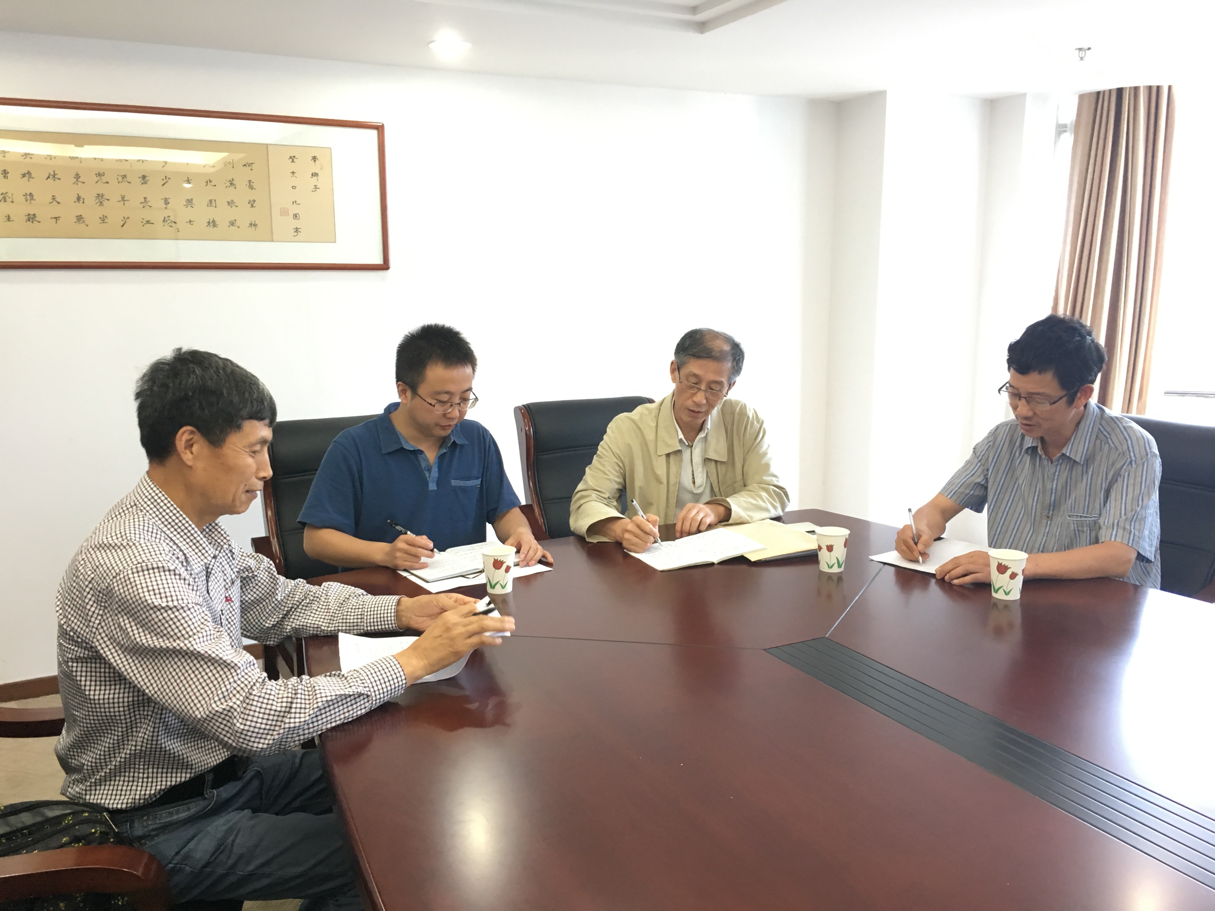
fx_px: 1018
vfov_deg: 48.2
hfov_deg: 61.7
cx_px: 608
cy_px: 456
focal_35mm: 29
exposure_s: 1/33
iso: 160
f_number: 2.2
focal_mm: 4.15
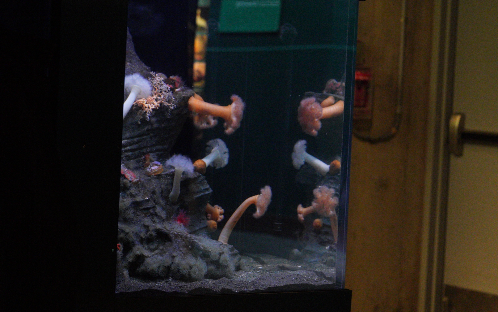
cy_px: 160
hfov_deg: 15.1
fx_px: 1873
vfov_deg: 9.5
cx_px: 249
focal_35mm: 138
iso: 8000
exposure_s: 1/80
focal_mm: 90
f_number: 4.5
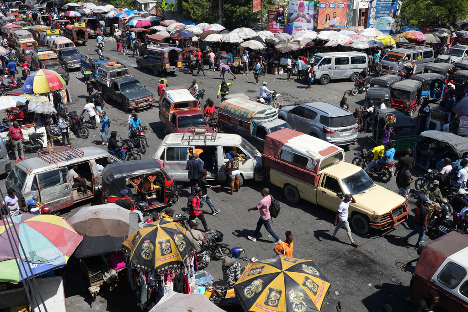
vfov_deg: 35.0
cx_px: 234
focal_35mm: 38
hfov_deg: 50.7
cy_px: 156
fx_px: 494
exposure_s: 1/800
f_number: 10
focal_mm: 38
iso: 640
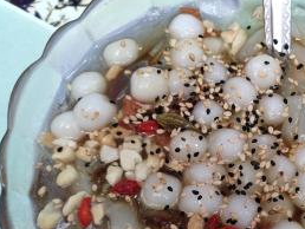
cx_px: 241
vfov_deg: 27.4
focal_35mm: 52
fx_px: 459
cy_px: 192
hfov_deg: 35.7
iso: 150
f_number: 1.8
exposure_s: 1/50
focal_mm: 4.35
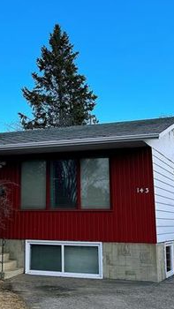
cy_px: 116
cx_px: 41
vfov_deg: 38.3
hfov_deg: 22.0
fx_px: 443
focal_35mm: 54
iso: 50
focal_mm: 5.1
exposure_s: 1/1647
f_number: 1.6
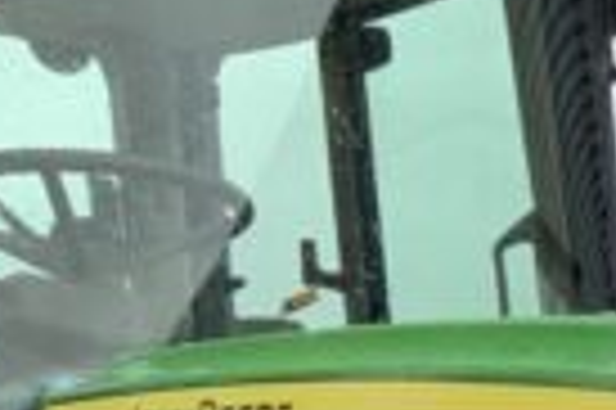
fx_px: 2410
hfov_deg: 12.8
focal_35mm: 141
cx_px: 1228
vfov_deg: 8.7
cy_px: 1009
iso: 25
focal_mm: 3
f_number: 1.8
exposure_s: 1/122
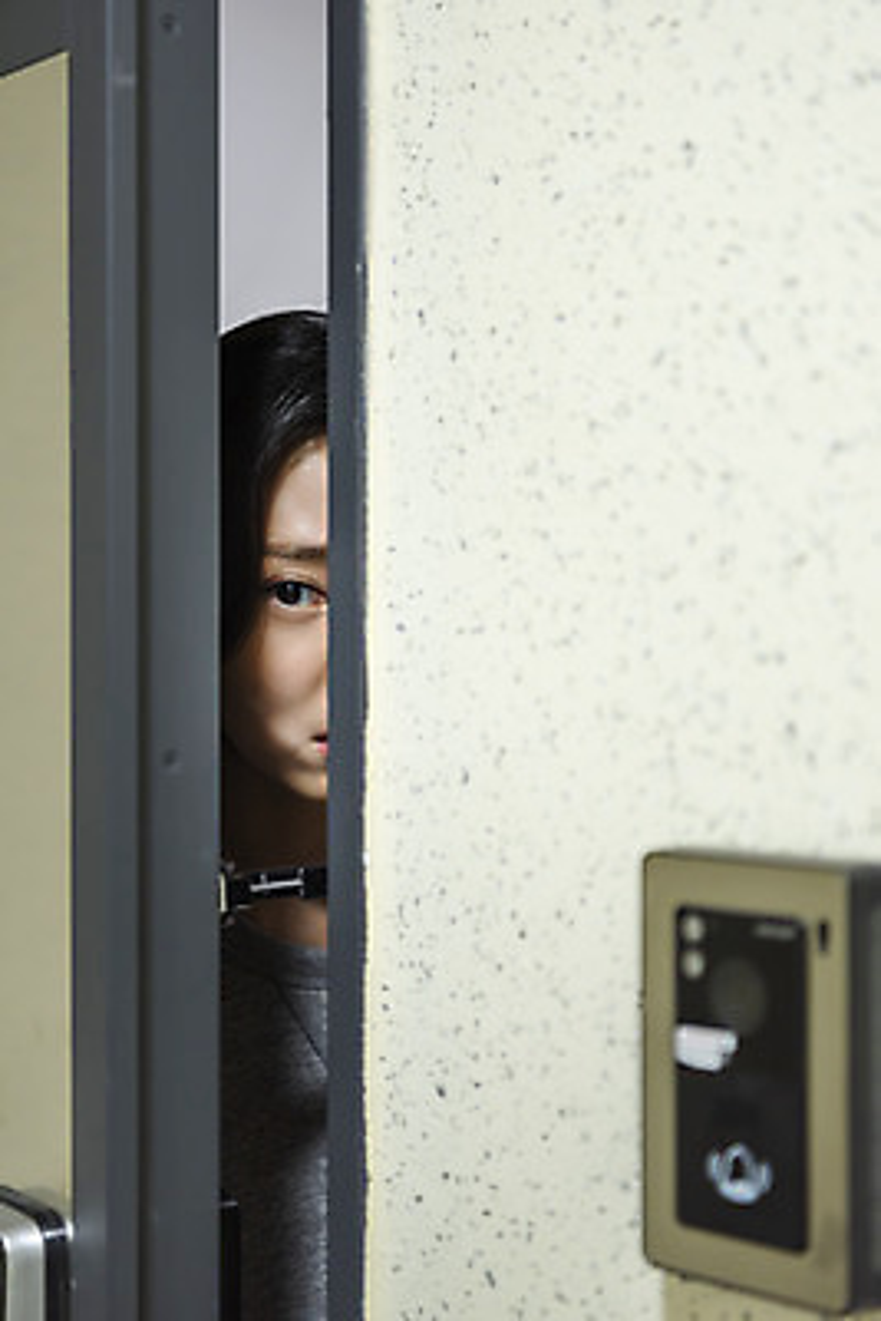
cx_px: 440
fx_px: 2274
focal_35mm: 62
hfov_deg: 21.9
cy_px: 660
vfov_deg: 32.4
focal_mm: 62
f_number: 2.8
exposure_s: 1/160
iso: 800
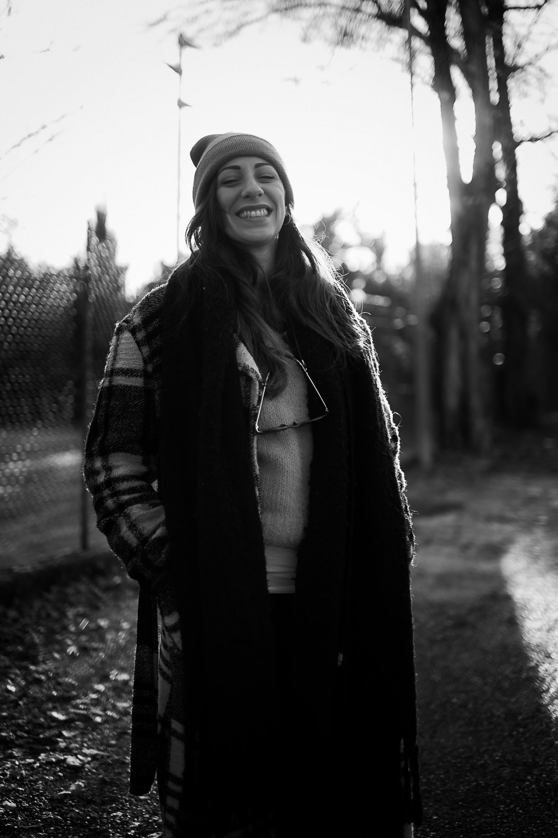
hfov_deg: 25.5
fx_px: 1232
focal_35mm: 53
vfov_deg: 37.5
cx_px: 279
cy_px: 419
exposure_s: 1/1000
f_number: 1.4
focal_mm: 35
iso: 200
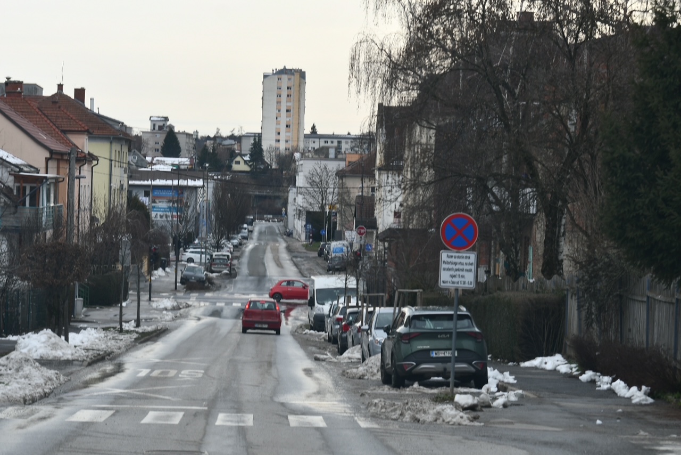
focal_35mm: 129
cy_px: 228
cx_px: 340
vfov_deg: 10.6
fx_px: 2441
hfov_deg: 15.9
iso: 200
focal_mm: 86
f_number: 6.3
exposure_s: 1/500
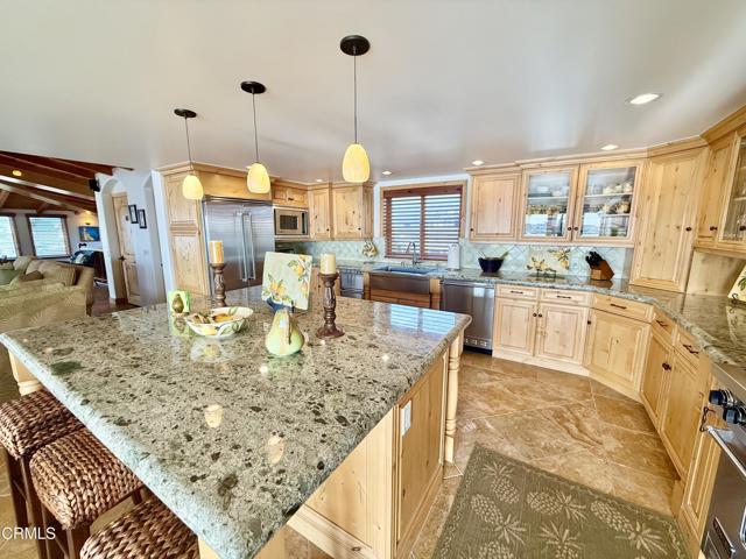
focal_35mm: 14
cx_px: 373
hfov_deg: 102.1
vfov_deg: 85.7
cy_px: 280
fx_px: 302
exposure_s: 1/120
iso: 100
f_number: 2.2
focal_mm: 2.22
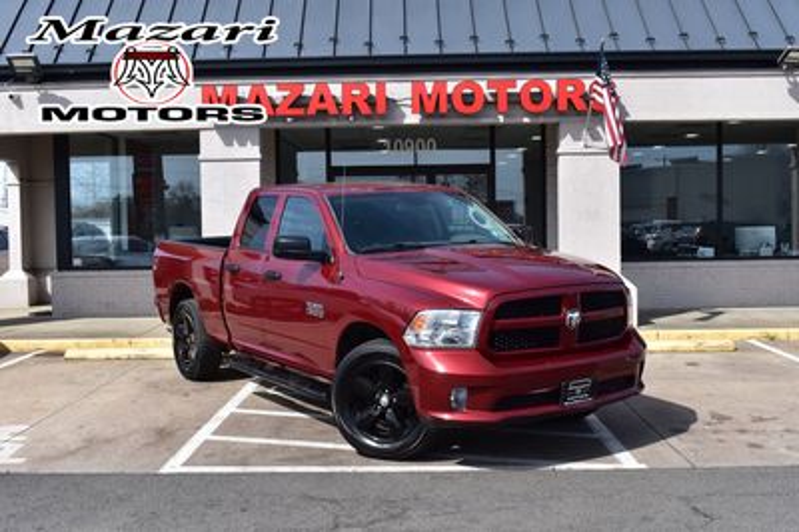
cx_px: 400
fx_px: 898
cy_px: 266
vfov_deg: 33.0
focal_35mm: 40
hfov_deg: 48.0
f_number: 11
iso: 400
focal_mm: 27
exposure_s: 1/500
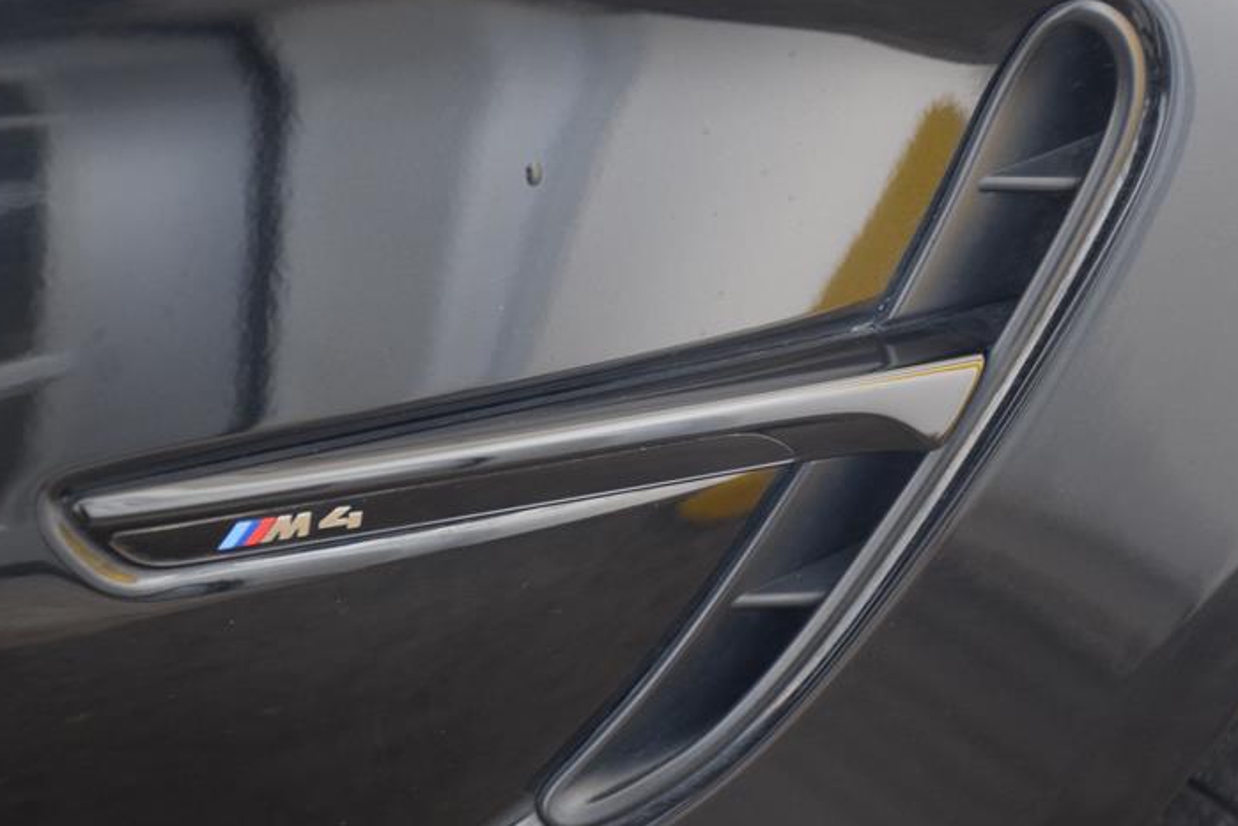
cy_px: 423
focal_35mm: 103
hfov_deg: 19.8
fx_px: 3542
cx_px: 689
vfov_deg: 13.3
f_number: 5
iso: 1800
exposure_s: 1/125
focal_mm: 60
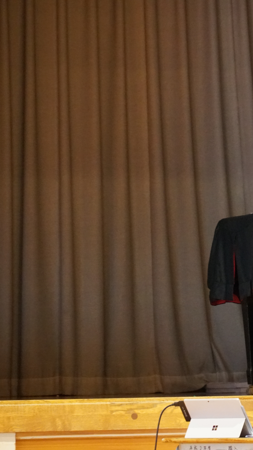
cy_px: 225
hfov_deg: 3.8
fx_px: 3801
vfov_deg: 6.8
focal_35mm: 319
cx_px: 273
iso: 6400
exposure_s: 1/20
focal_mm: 135
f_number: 5.6
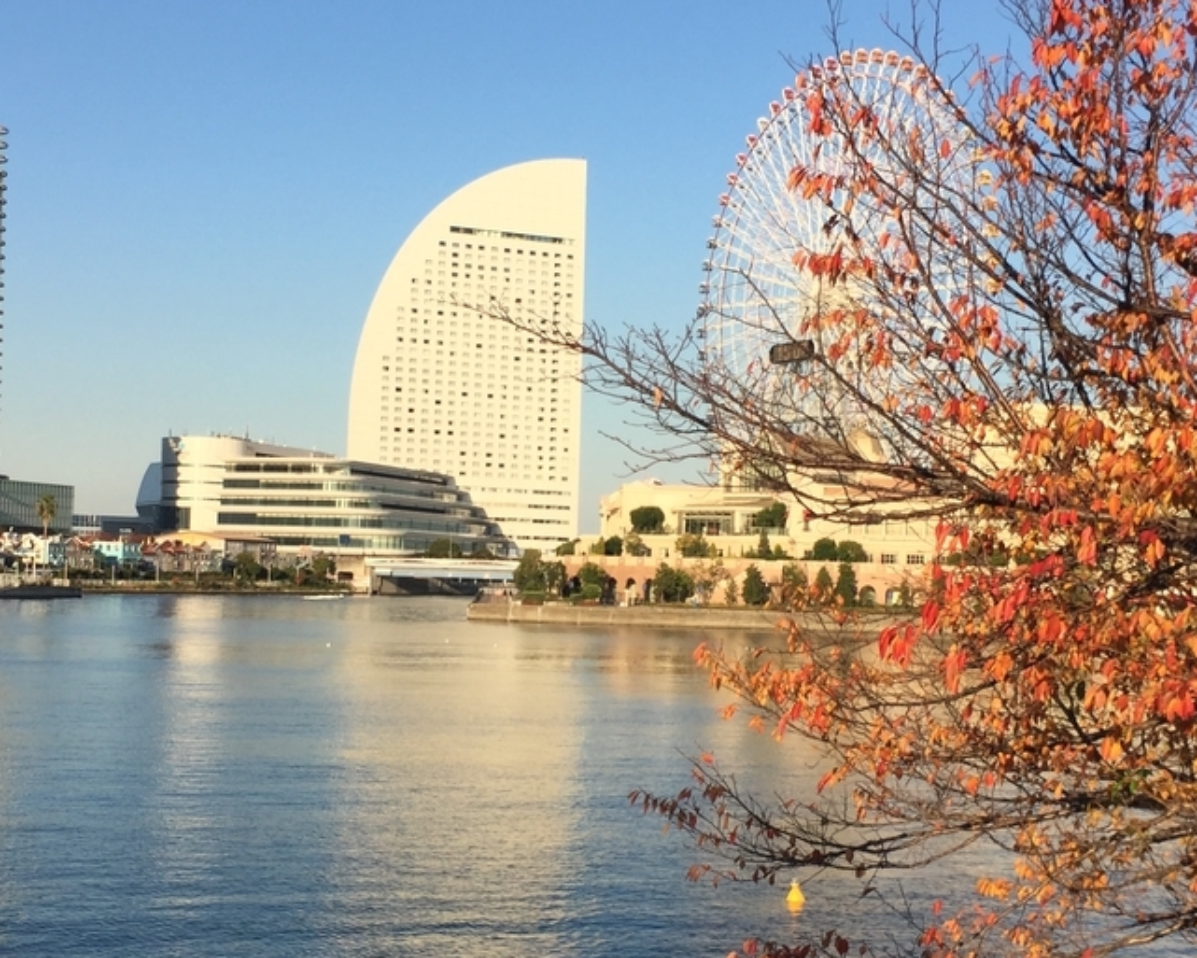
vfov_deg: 28.6
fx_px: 1878
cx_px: 542
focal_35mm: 53
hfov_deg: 35.3
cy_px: 536
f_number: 2.2
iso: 32
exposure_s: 1/1582
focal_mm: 4.15
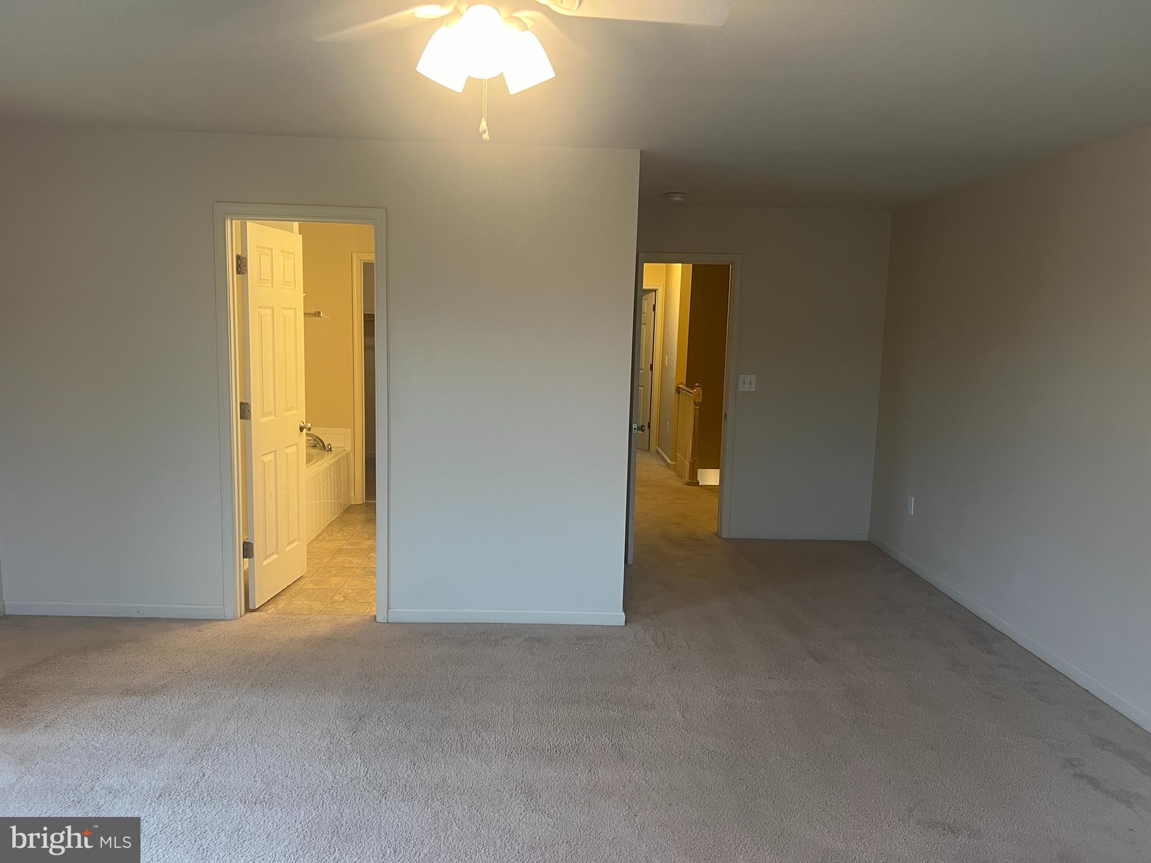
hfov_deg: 67.3
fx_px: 865
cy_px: 432
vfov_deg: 53.1
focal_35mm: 26
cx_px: 576
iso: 160
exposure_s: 1/60
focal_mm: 5.7
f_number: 1.5
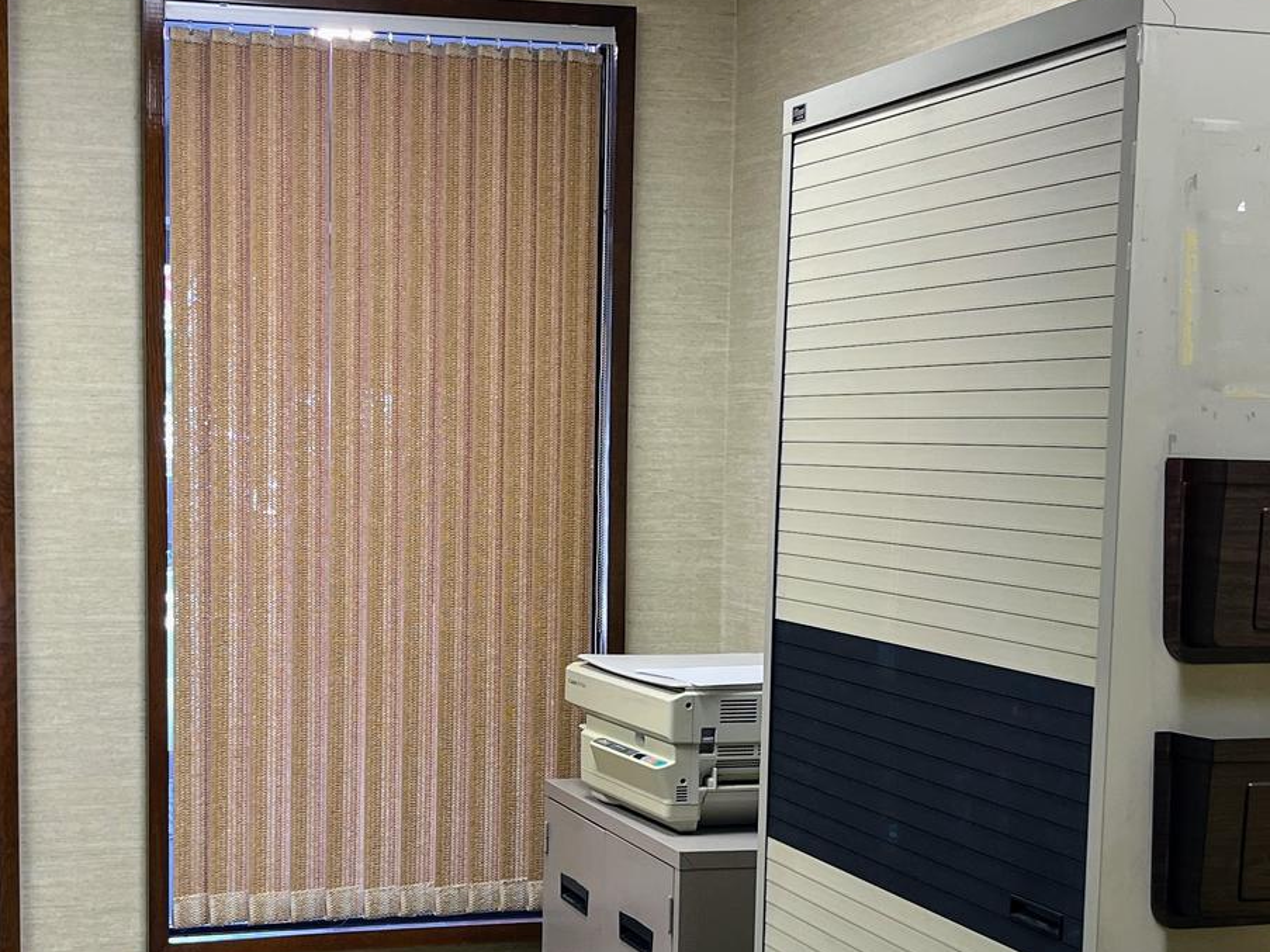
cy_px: 609
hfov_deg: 32.5
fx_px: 2164
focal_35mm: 59
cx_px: 449
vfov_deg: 24.7
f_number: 1.6
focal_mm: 5.1
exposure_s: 1/60
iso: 80
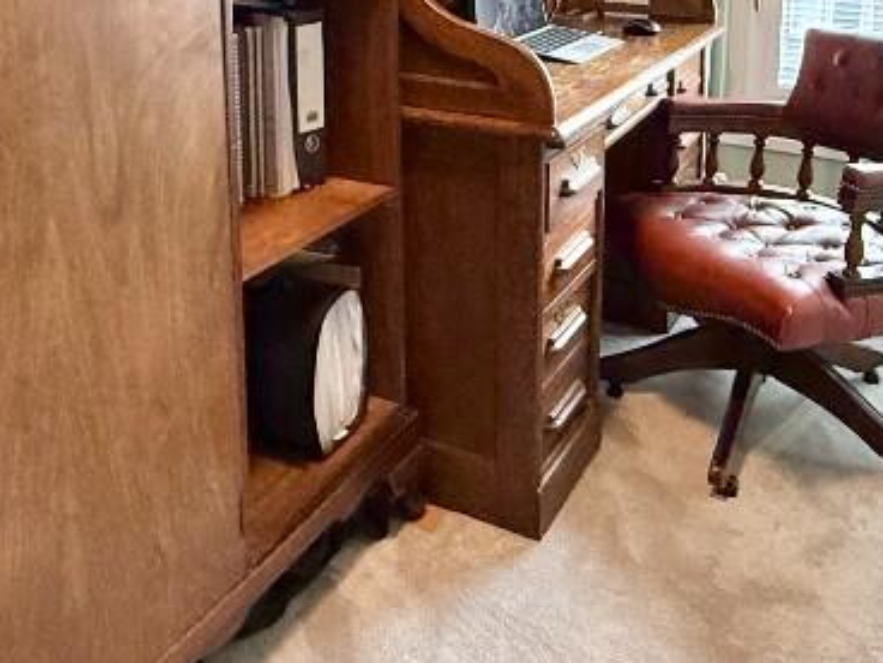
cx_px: 437
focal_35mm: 39
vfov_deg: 33.5
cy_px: -7
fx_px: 995
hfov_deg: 47.9
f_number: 2.2
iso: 500
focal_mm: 2.22
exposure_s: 1/100
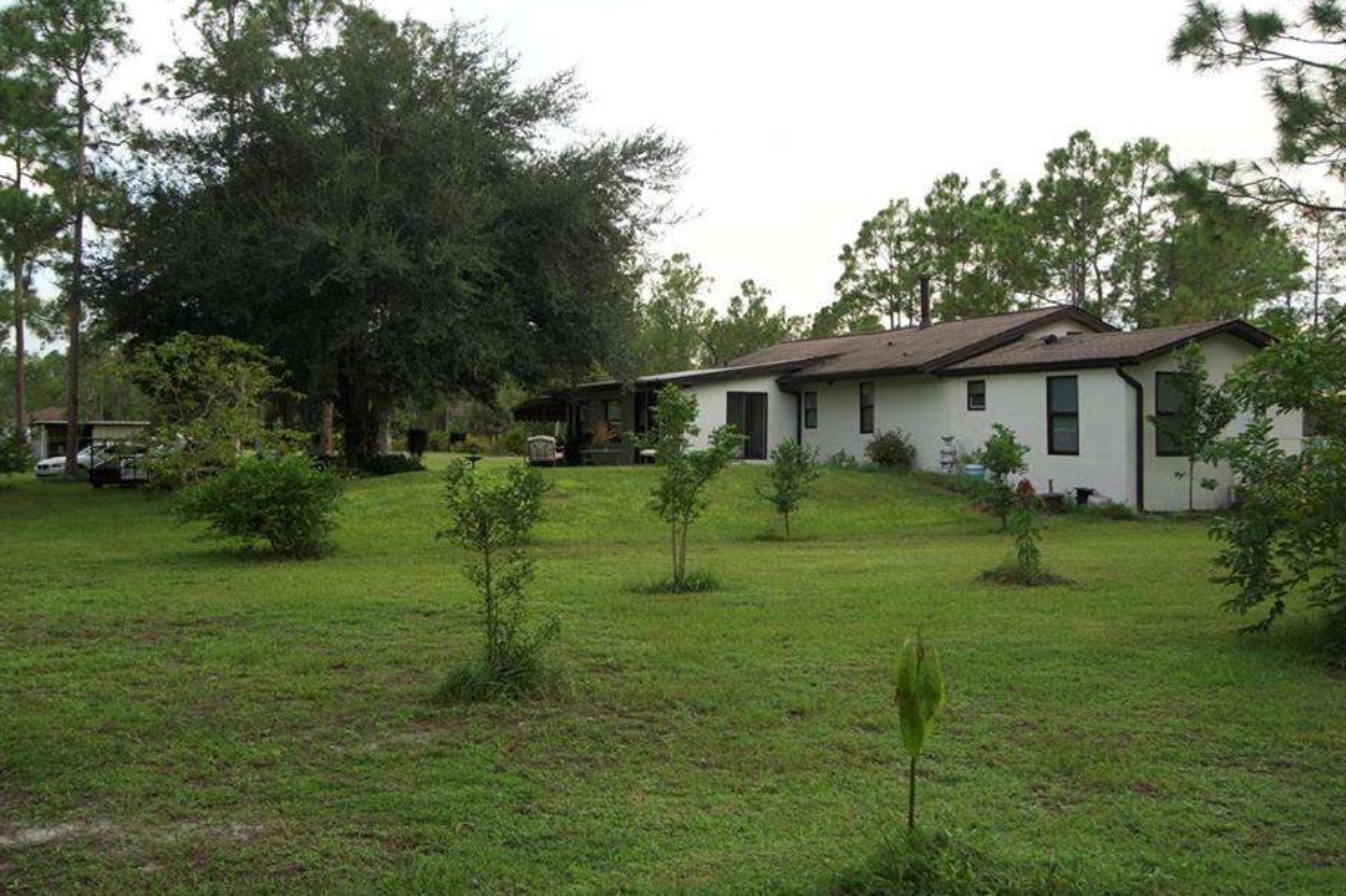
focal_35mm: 37
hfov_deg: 51.9
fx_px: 1383
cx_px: 650
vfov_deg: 35.9
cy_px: 416
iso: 100
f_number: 5
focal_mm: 22
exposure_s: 1/60
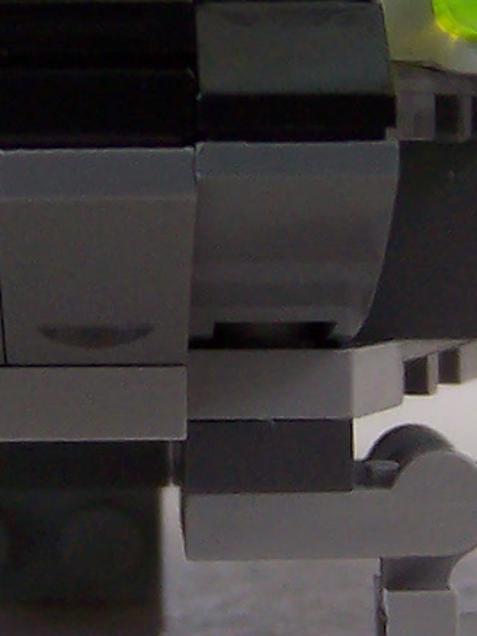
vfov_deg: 11.3
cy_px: 125
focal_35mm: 174
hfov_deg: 8.5
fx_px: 3195
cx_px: 96
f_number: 2.8
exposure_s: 1/30
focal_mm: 5.5
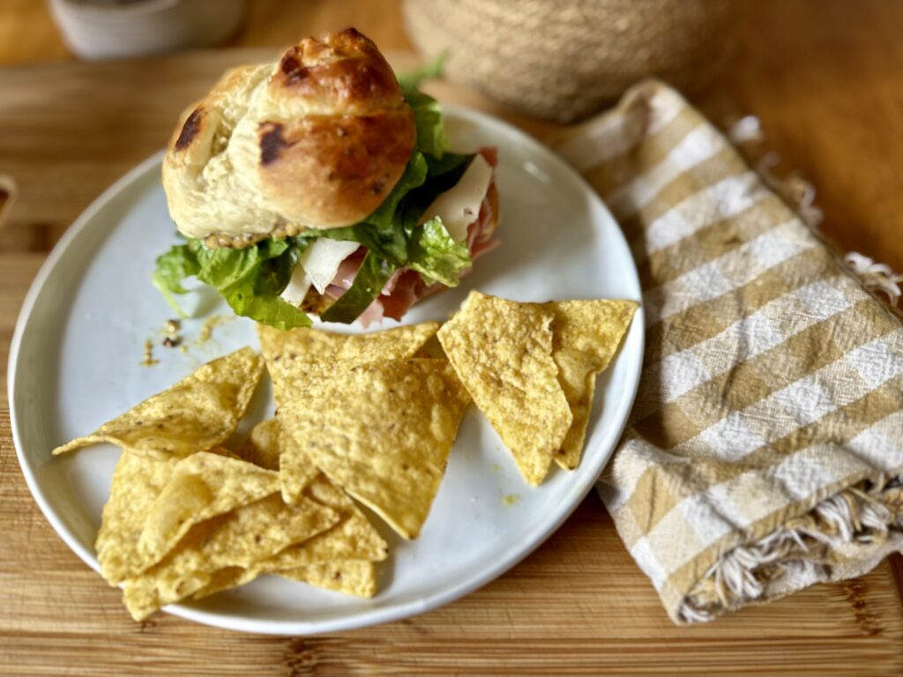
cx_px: 452
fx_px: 626
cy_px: 338
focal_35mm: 24
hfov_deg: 71.6
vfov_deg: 56.8
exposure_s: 1/60
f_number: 1.78
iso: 125
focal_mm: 6.76
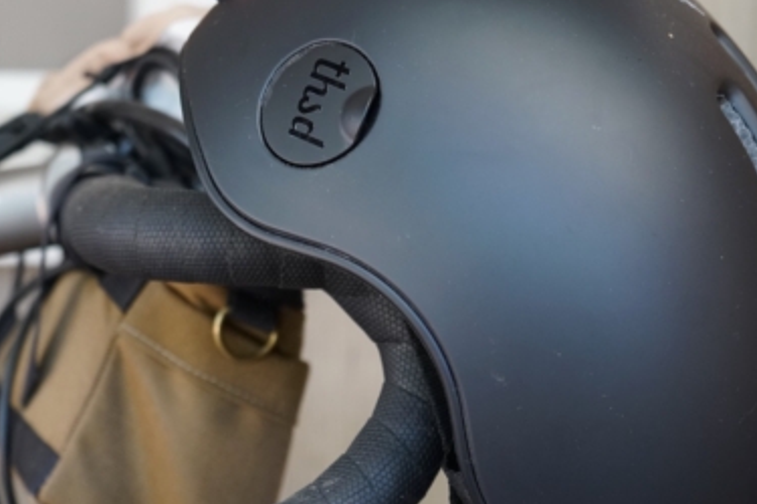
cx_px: 307
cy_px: 342
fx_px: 1451
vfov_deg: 19.7
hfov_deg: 29.2
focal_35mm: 69
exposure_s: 1/160
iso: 1250
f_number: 4
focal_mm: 37
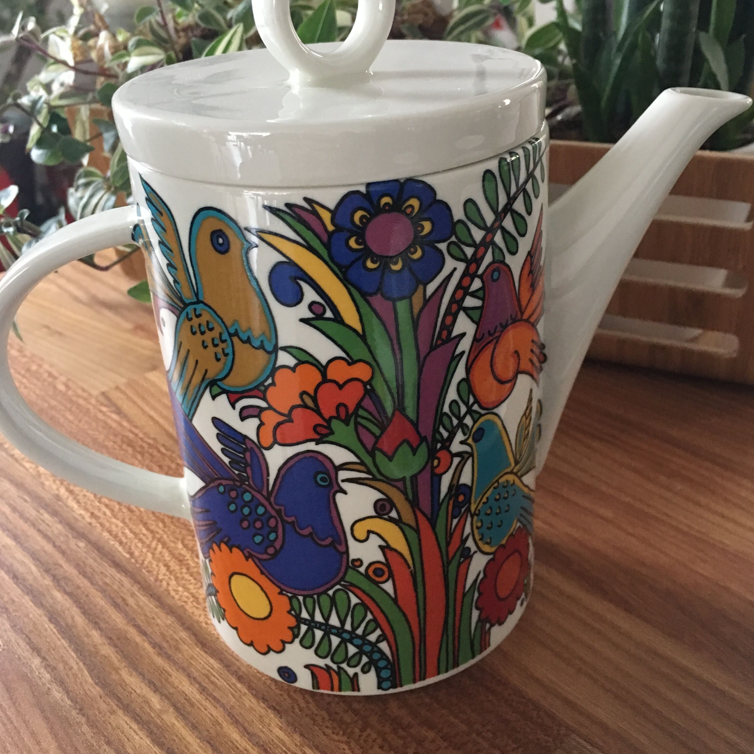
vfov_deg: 47.1
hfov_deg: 47.2
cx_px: 371
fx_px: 863
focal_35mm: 35
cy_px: 317
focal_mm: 4.15
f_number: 2.2
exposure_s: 1/17
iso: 200
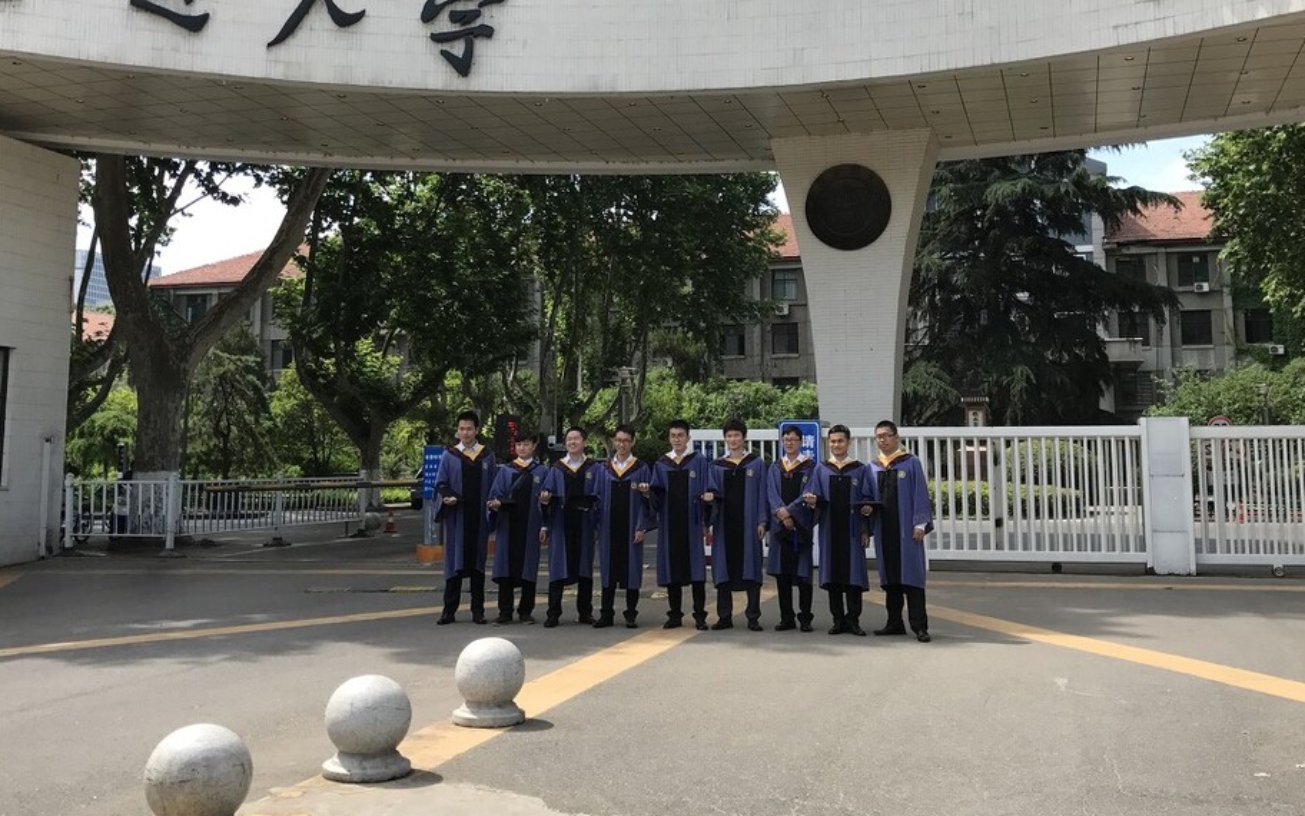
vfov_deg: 32.6
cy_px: 298
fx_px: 1387
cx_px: 673
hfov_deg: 50.4
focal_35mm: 39
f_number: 1.8
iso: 20
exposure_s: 1/1153
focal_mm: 3.99
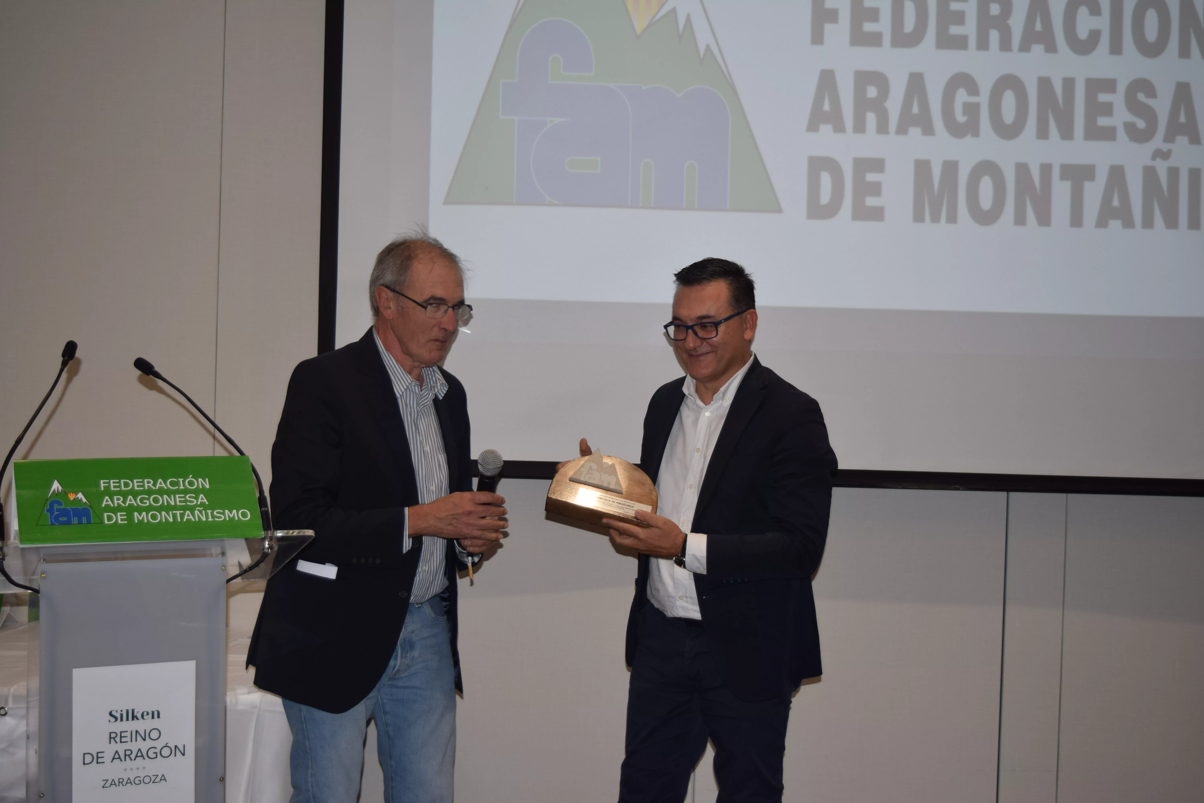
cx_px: 602
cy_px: 402
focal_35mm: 48
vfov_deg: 28.1
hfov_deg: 41.1
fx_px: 1605
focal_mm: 32
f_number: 4.5
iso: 400
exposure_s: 1/200
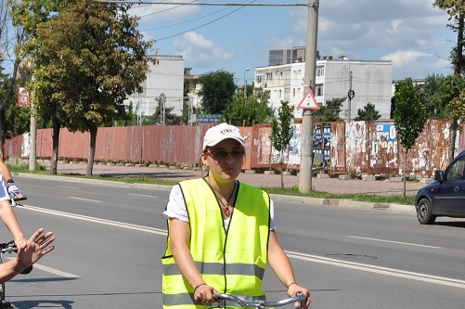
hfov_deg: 17.4
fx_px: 1484
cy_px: 271
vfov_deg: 11.8
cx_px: 5
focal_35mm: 115
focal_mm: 32
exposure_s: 1/1600
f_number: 5
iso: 200
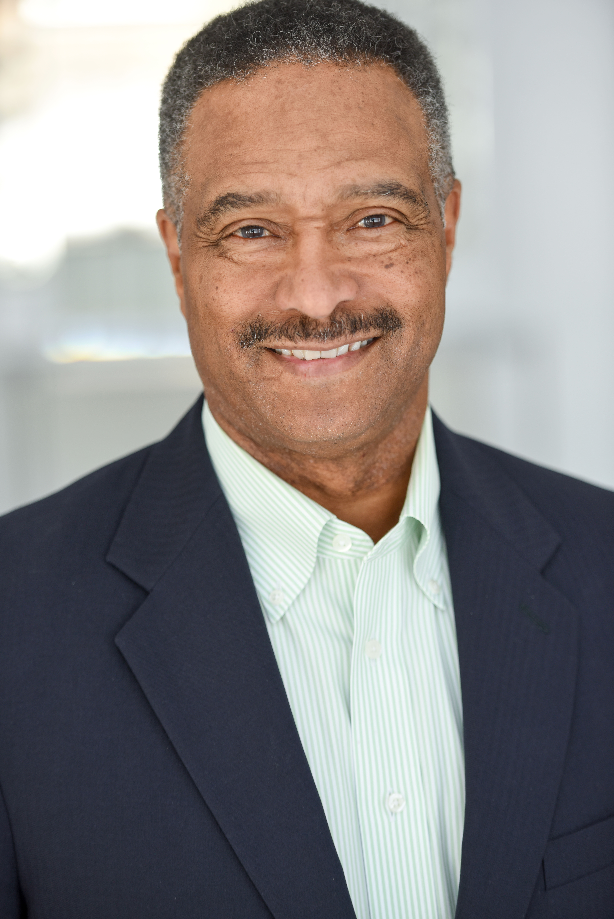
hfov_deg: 10.2
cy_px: 460
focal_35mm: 135
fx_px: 3451
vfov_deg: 15.2
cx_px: 307
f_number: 2.8
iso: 400
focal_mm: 135
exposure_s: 1/200
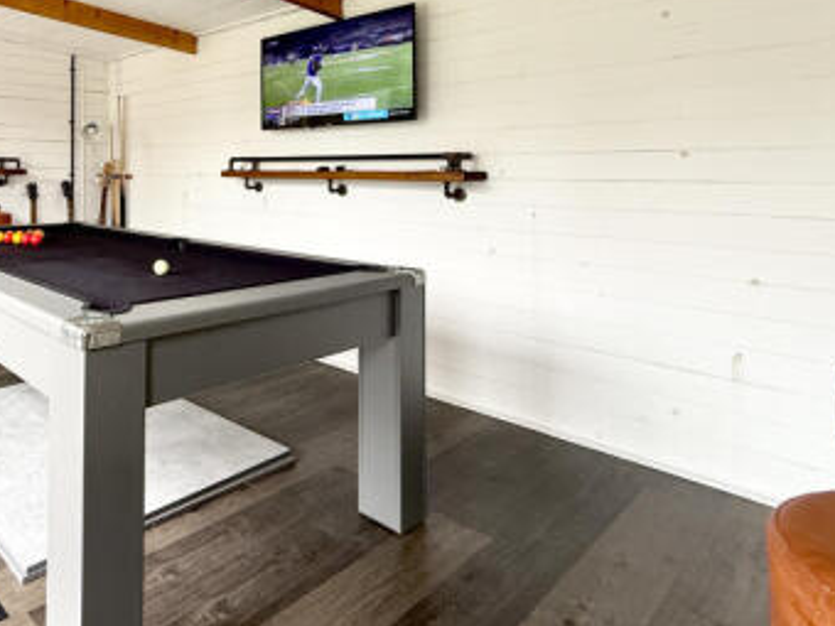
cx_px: 151
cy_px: 166
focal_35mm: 24
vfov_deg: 54.5
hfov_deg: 64.4
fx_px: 579
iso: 125
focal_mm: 2.22
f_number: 2.2
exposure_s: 1/99
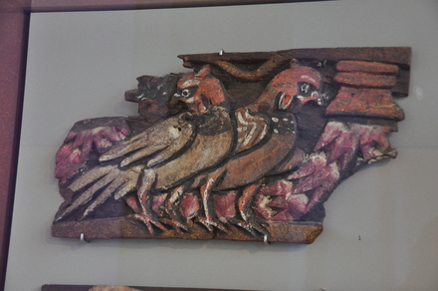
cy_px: 146
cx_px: 219
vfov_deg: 19.7
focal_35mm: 69
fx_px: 838
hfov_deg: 29.3
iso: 2000
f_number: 4.5
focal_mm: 46
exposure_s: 1/60
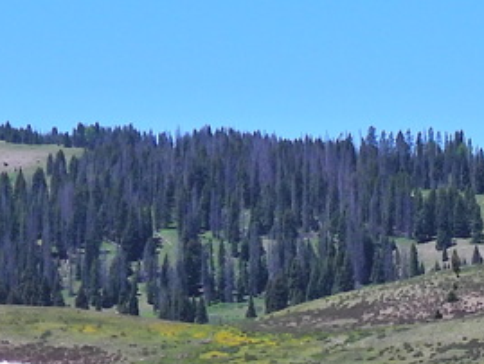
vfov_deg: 5.6
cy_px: 721
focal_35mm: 262
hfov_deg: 7.5
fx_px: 3665
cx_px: 448
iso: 100
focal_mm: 9.8
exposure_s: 1/1600
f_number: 3.5
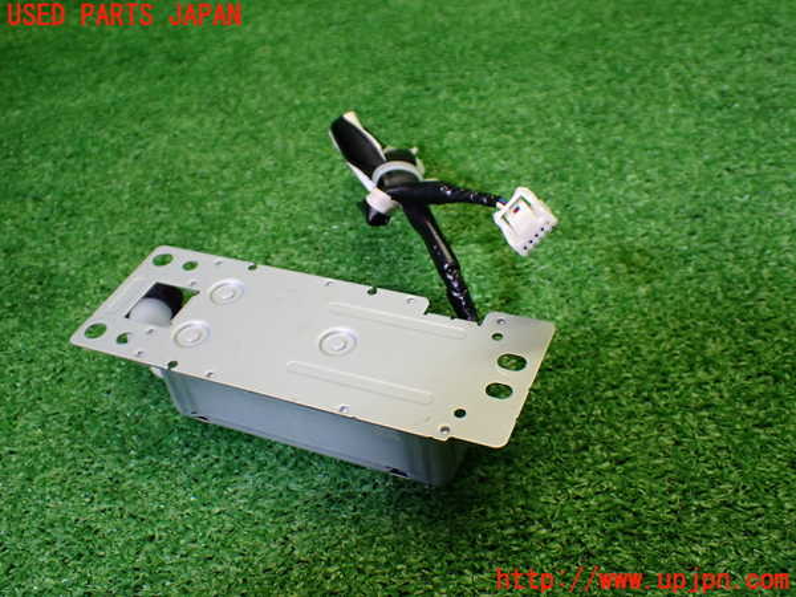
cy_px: 298
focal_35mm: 38
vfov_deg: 37.7
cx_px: 398
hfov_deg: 49.0
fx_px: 874
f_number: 2.7
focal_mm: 6.83
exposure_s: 1/160
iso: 500
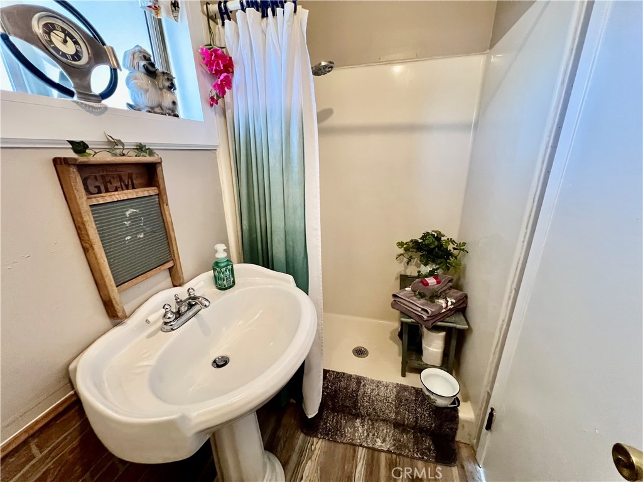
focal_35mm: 13
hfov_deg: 106.2
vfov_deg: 89.9
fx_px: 241
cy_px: 241
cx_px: 322
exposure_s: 1/60
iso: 500
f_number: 1.8
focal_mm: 1.57
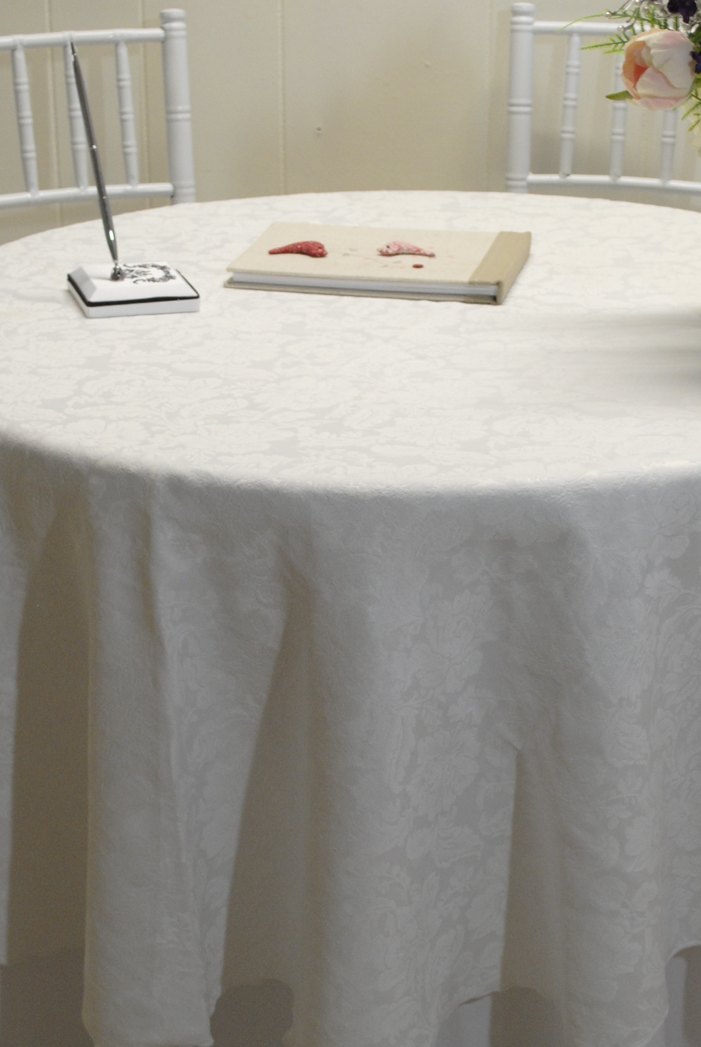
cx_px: 396
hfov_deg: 18.5
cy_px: 589
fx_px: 2155
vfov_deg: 27.3
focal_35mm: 74
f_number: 4
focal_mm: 24
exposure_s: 1/30
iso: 400
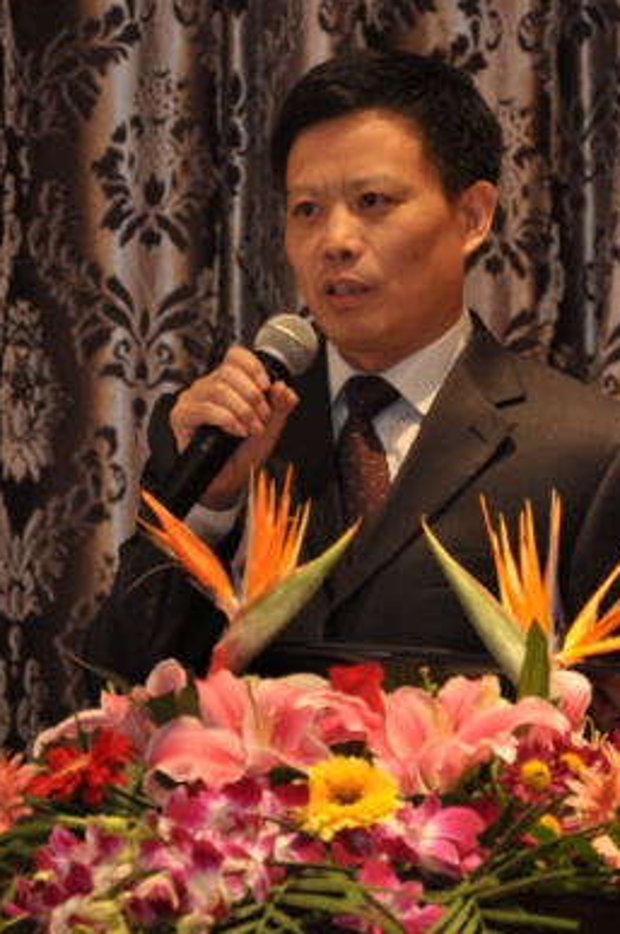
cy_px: 401
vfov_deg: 8.8
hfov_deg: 5.8
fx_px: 6076
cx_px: 299
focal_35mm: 235
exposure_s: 1/30
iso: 640
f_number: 6
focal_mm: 135
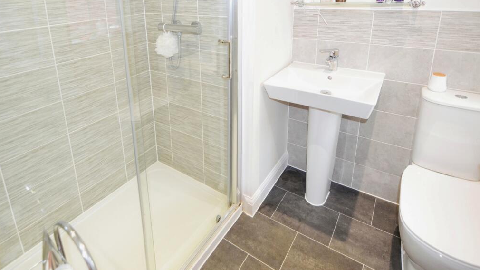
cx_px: 237
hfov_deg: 94.2
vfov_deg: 61.9
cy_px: 111
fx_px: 223
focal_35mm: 18
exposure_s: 1/60
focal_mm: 11
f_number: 2.8
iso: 560
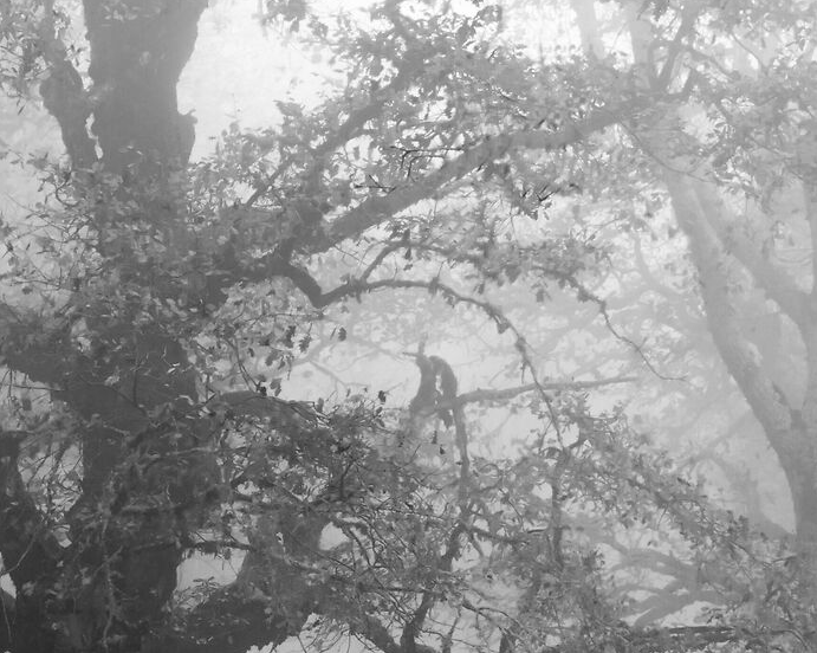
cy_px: 599
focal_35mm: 137
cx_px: 149
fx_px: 3311
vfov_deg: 11.2
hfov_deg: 14.0
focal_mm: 28
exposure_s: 1/400
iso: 640
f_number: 5.6
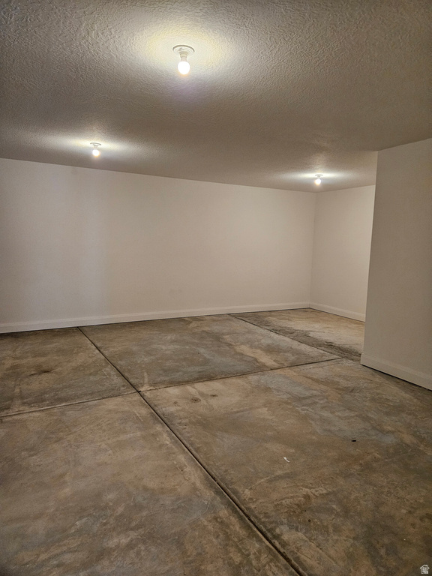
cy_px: 288
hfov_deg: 58.9
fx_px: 383
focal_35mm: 23
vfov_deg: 73.9
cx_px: 216
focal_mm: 5.4
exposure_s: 1/120
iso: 400
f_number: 1.8
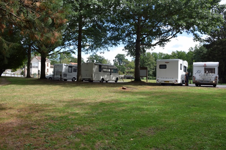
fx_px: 169
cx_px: 113
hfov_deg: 67.4
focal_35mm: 27
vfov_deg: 47.9
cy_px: 75
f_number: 8
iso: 220
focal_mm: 18
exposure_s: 1/250
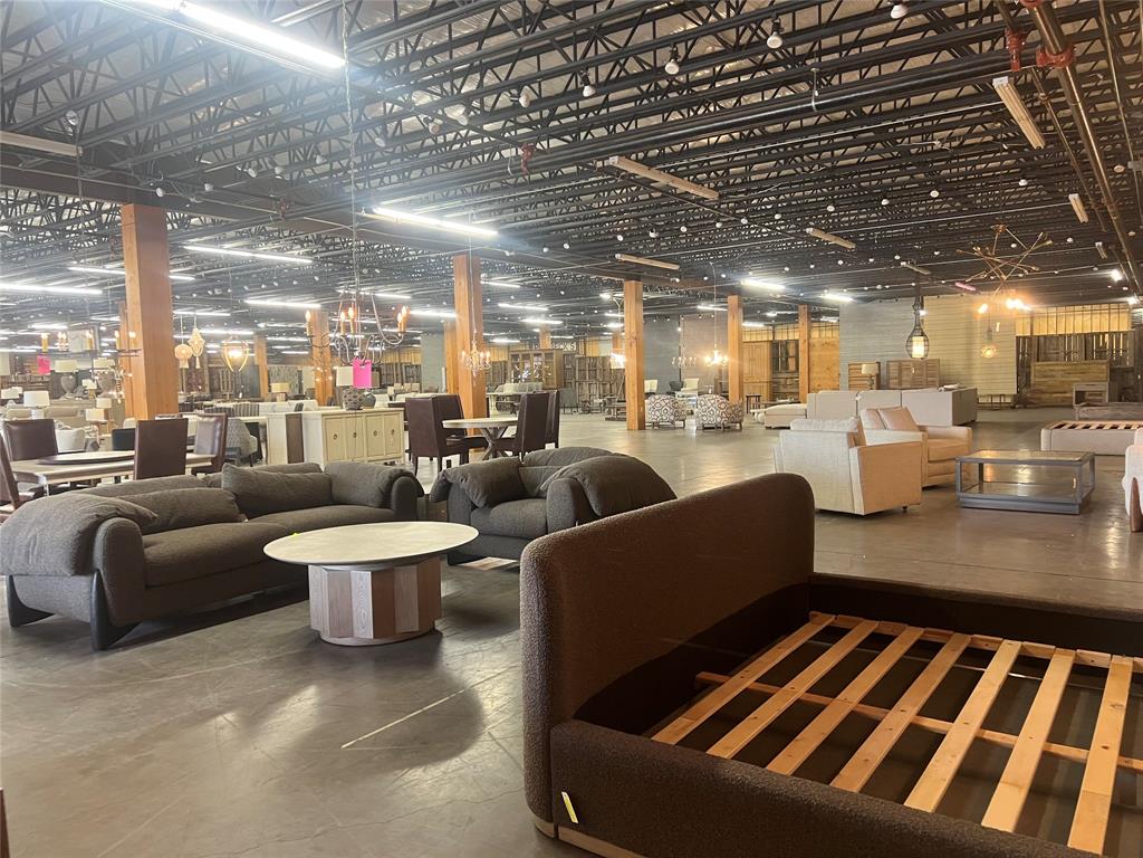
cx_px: 572
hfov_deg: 67.3
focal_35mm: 26
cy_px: 429
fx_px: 859
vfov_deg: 53.1
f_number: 1.5
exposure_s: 1/60
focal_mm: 5.7
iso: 250
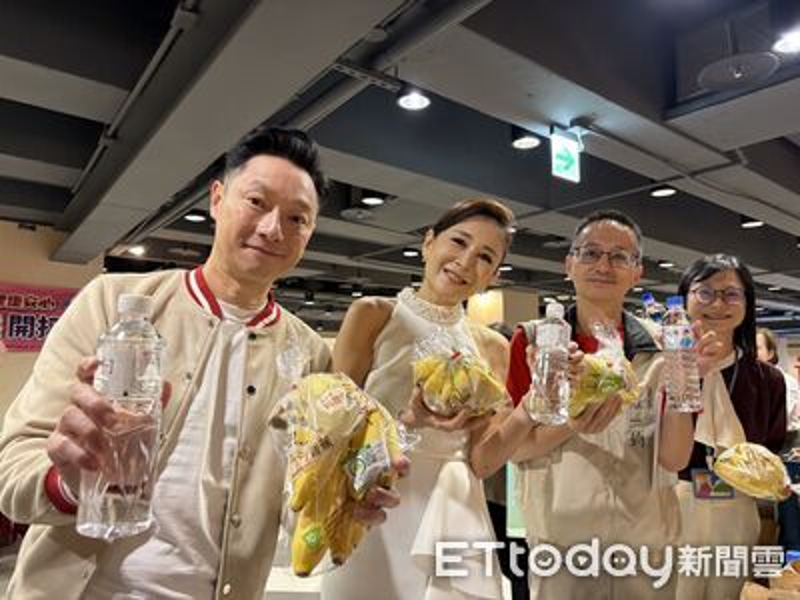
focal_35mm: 26
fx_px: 601
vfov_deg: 53.1
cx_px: 400
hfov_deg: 67.3
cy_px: 300
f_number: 1.6
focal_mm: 5.96
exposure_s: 1/60
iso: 400
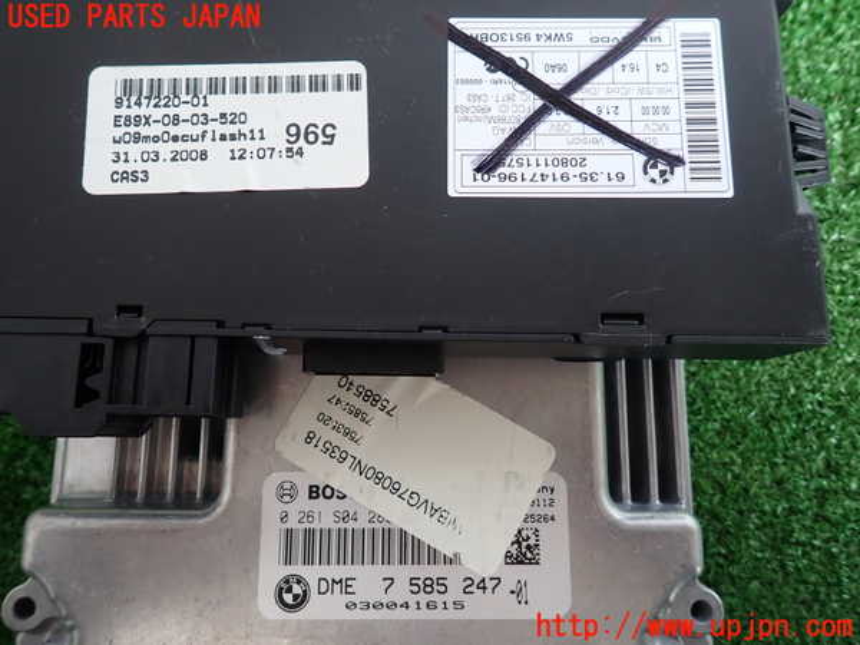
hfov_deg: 69.4
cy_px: 322
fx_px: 621
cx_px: 430
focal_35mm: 25
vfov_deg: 54.9
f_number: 2
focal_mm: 4.5
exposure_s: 1/60
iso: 160
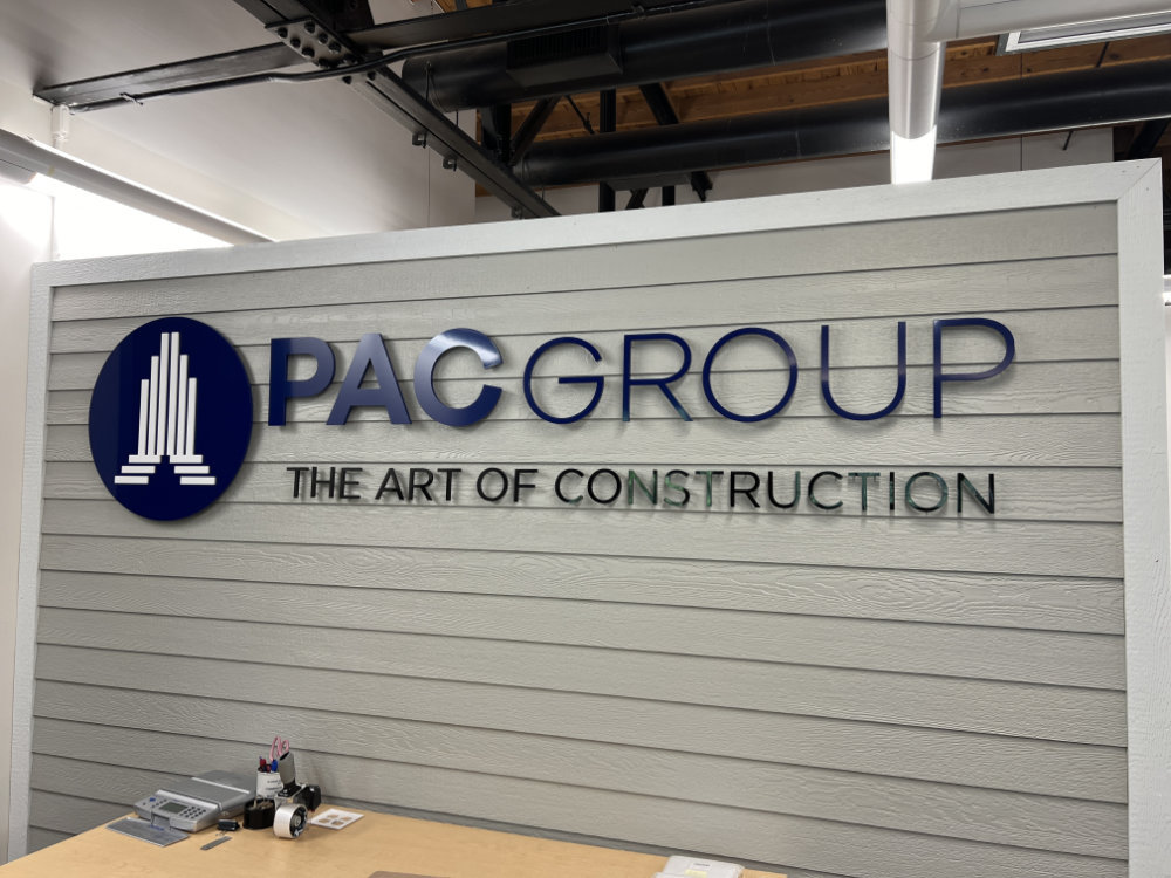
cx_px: 586
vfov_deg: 53.1
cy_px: 439
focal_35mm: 26
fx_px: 880
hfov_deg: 67.3
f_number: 1.5
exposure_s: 1/60
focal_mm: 5.7
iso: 80
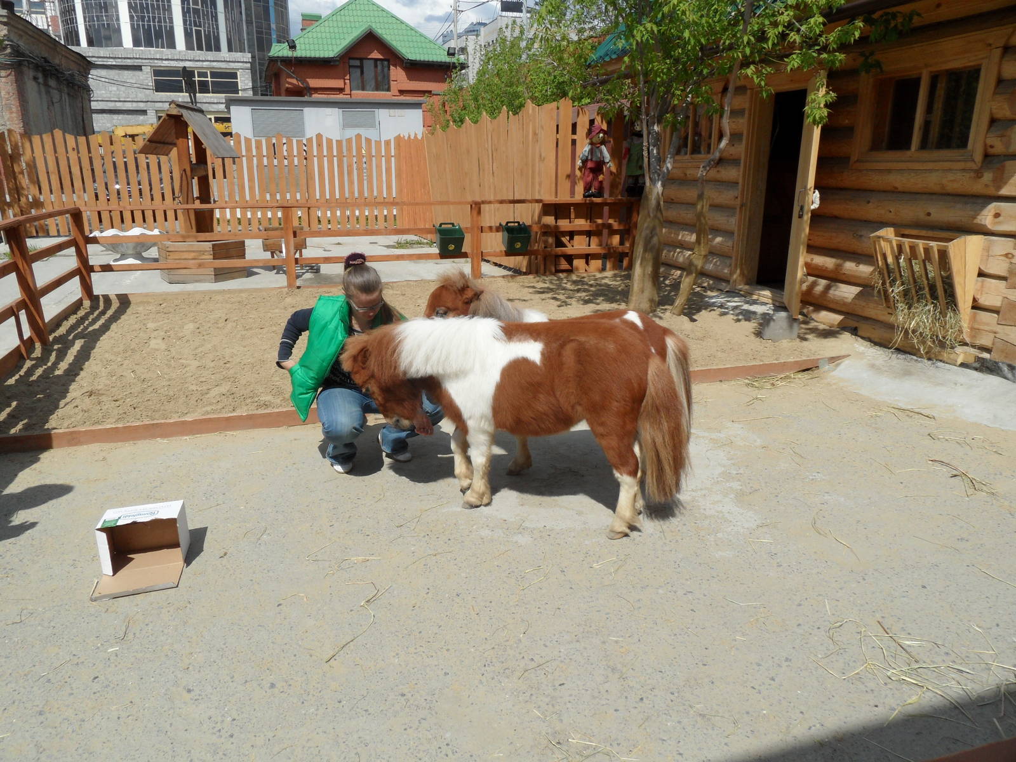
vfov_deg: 56.8
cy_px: 381
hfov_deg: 71.6
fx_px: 704
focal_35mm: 24
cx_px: 508
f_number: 4.6
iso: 80
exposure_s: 1/750
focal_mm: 3.9
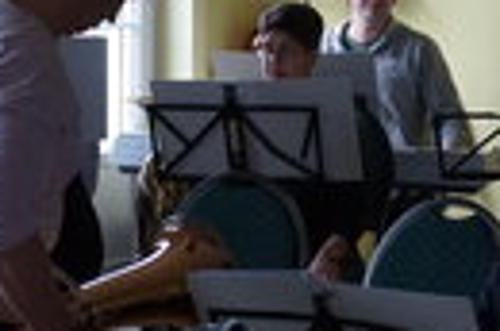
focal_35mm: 144
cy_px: 65
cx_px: 373
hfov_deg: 14.3
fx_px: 1989
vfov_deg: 9.5
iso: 1000
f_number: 5
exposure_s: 1/160
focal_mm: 31
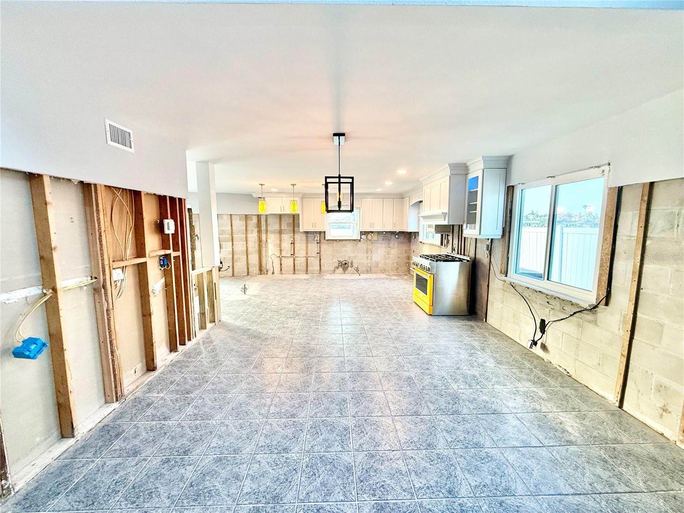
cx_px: 342
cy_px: 256
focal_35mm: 14
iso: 200
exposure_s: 1/120
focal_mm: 2.22
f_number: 2.2
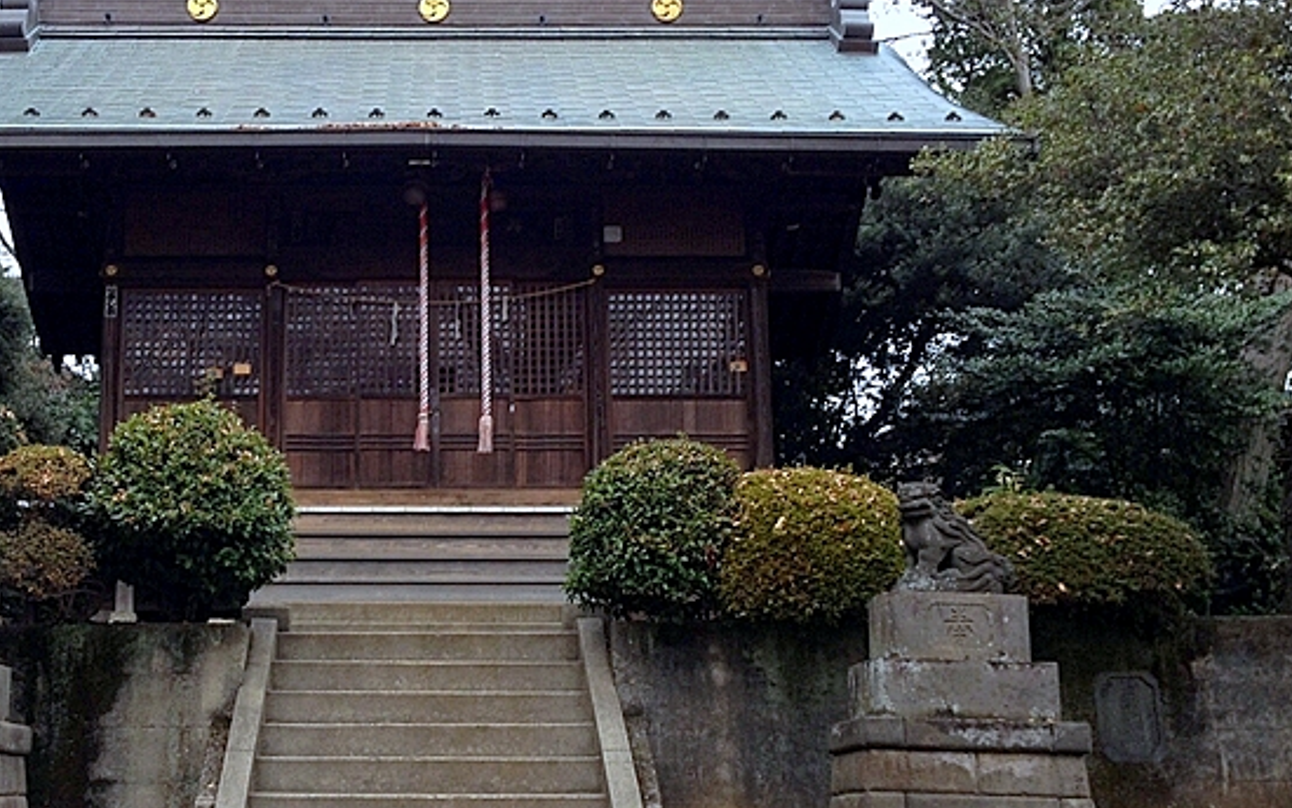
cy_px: 427
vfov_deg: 24.0
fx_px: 1902
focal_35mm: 54
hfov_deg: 37.2
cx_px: 449
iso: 50
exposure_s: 1/60
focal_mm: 4.28
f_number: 2.4
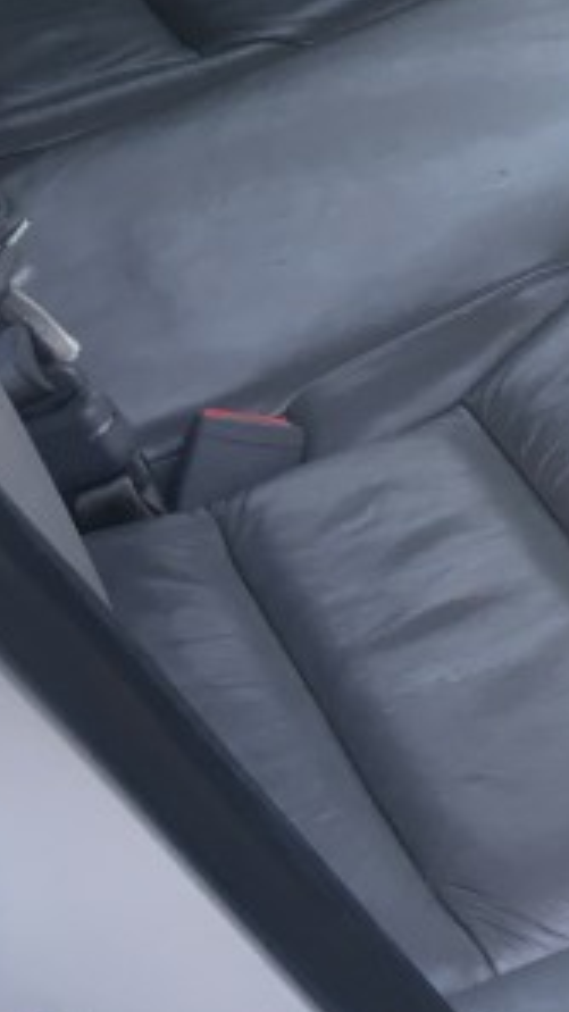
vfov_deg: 19.2
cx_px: 940
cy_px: 82
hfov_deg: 10.6
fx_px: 2924
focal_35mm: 109
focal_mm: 4.15
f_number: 2.2
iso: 25
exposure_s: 1/40
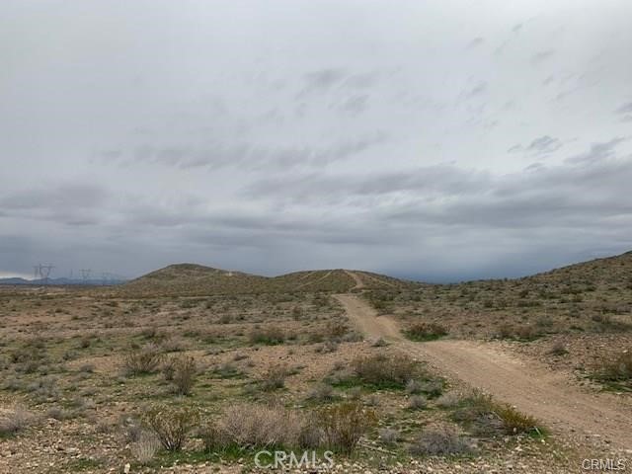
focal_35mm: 26
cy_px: 237
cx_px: 316
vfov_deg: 53.1
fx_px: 475
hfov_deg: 67.3
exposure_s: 1/3401
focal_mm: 4.25
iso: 25
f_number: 1.8
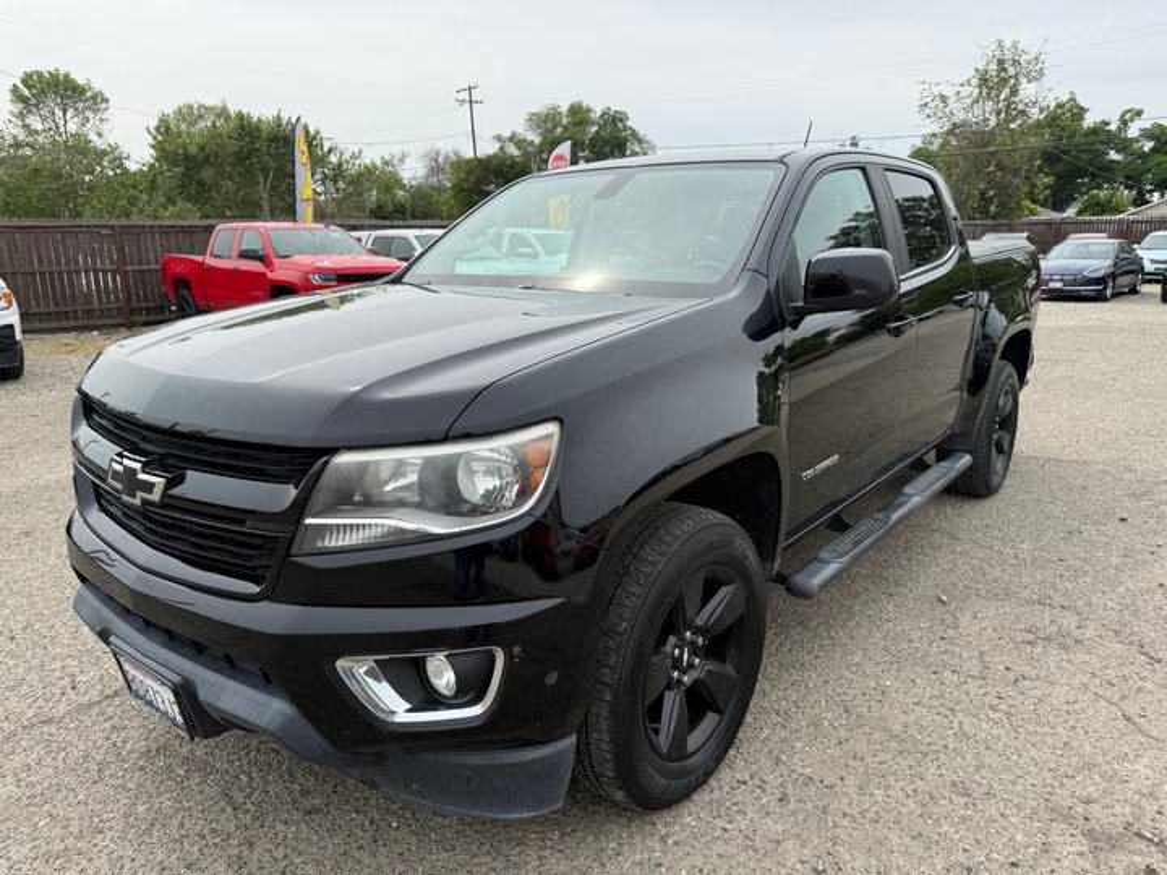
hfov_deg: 71.6
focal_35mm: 24
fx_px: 809
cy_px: 438
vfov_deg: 56.8
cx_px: 584
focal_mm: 6.76
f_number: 1.78
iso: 80
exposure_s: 1/3145
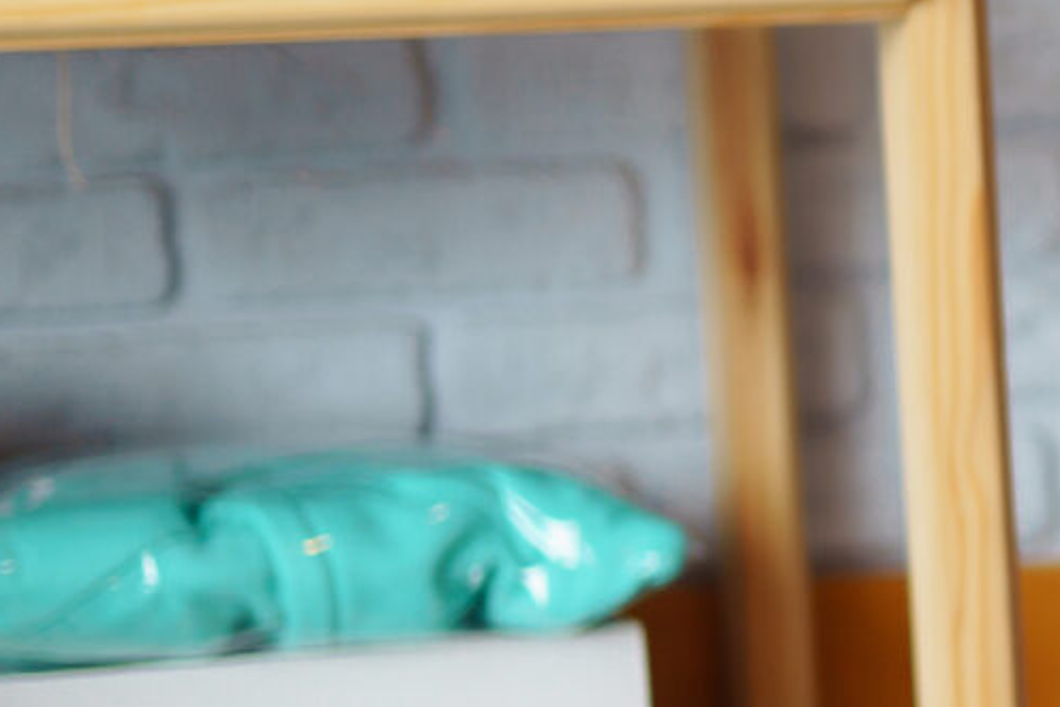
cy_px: 589
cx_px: 2180
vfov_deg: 7.6
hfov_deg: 10.4
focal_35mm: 181
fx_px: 5329
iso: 200
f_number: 1.4
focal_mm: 35
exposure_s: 1/800
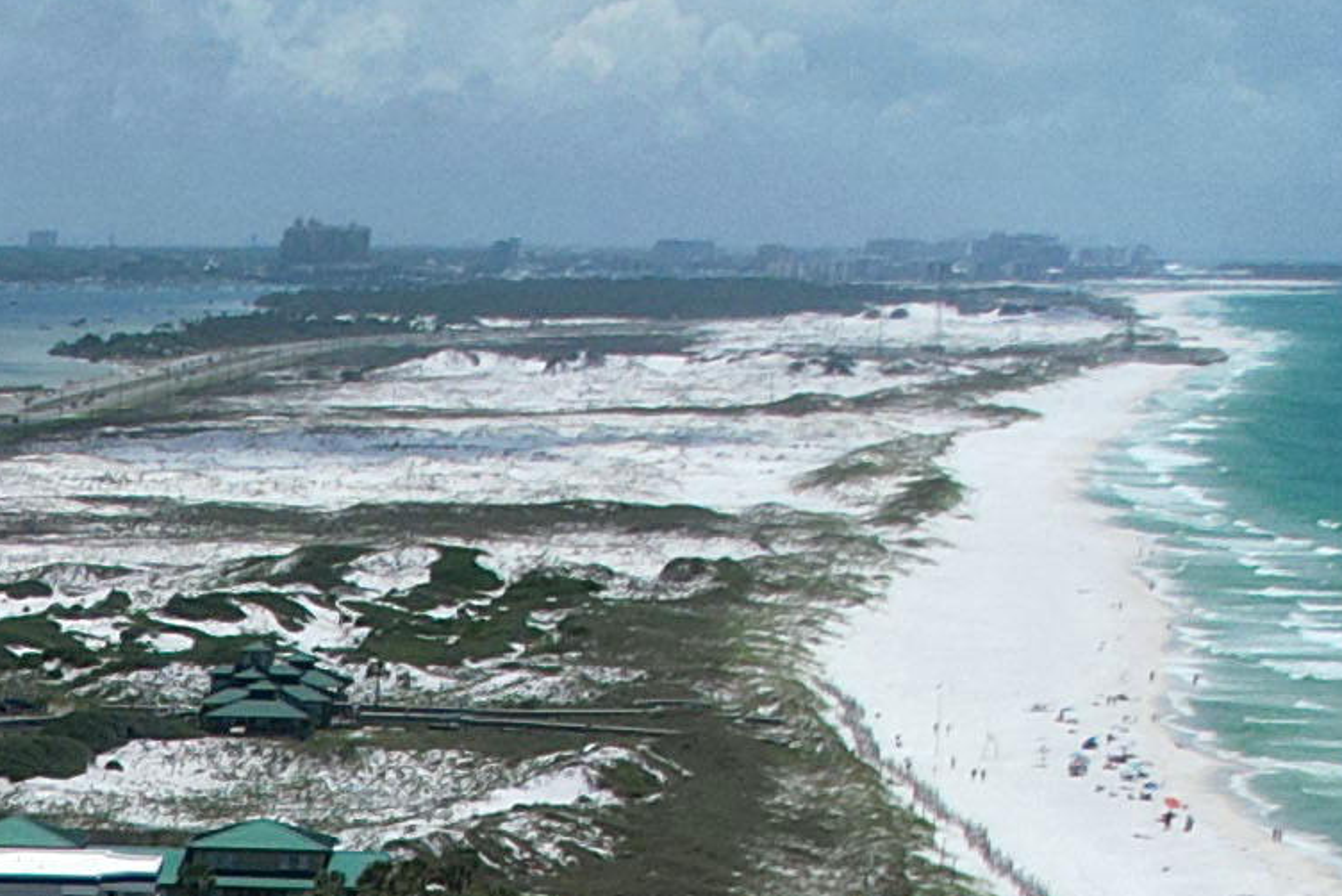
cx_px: -1181
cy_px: 2294
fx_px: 5966
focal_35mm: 160
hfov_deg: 11.7
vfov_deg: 7.8
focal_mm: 8.38
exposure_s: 1/5000
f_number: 2.8
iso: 120
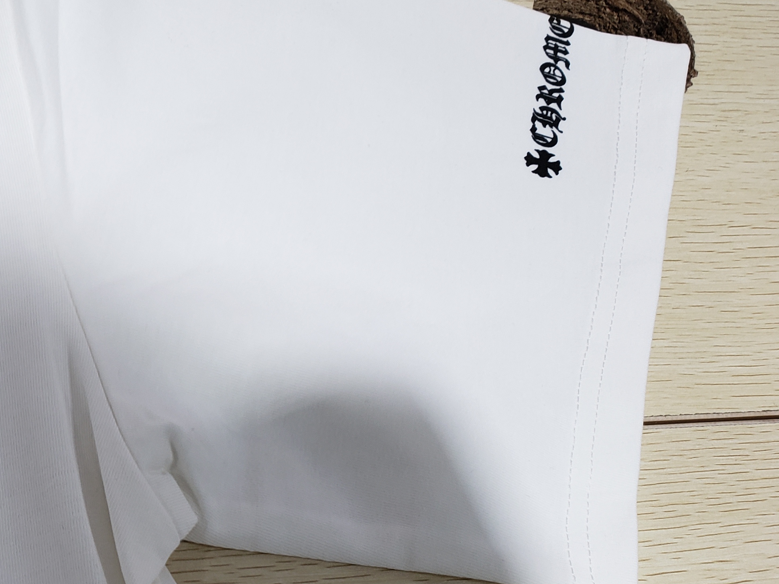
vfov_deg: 26.7
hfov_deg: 32.7
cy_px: 434
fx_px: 1215
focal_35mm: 54
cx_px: 3
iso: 64
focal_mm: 4.3
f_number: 2.4
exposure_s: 1/50
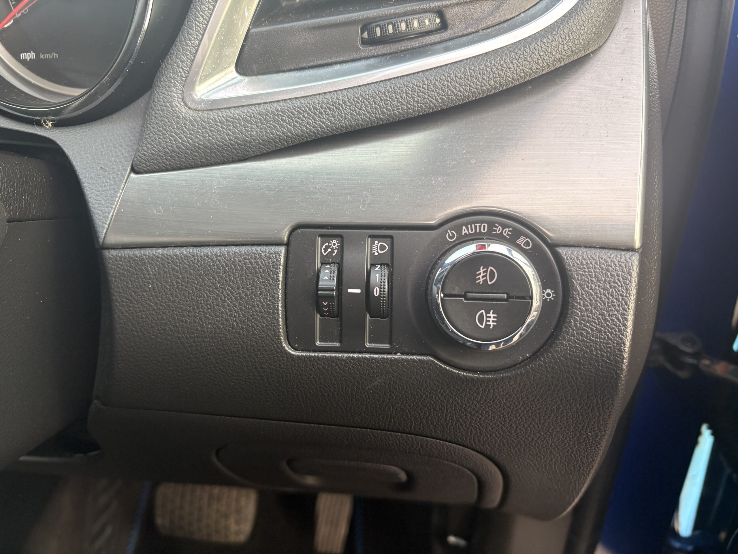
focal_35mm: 26
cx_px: 369
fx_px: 554
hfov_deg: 67.3
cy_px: 277
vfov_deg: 53.1
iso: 125
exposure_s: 1/105
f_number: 1.6
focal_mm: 5.96
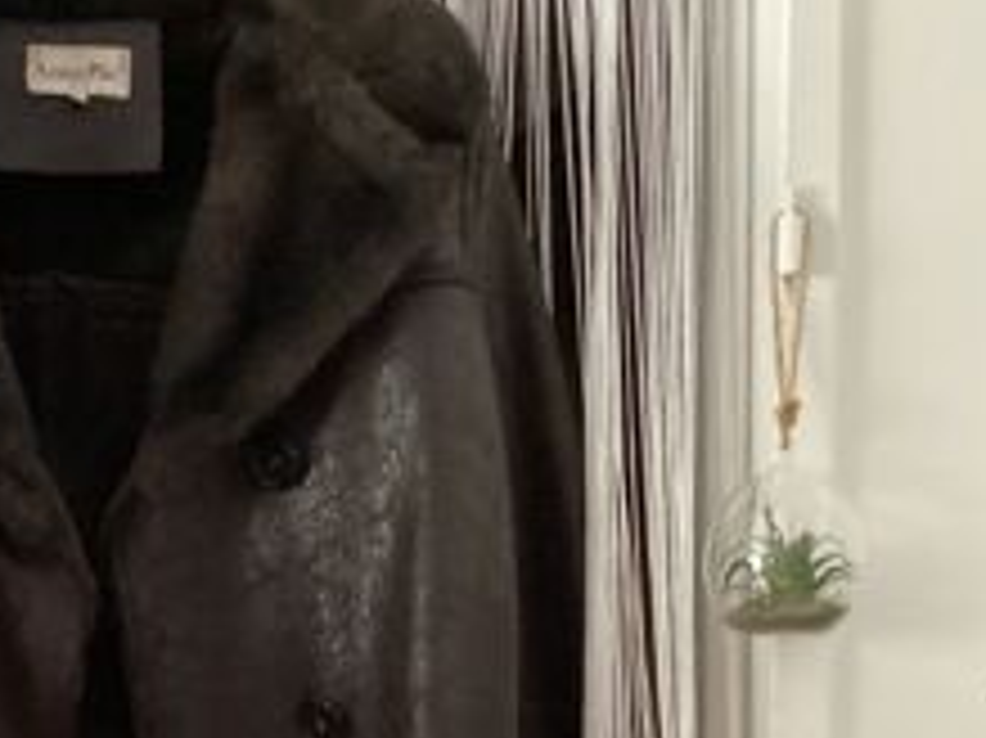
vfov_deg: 21.1
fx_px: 1936
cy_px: 684
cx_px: 23
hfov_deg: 27.1
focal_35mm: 68
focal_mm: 3.3
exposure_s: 1/17
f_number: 2.4
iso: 800
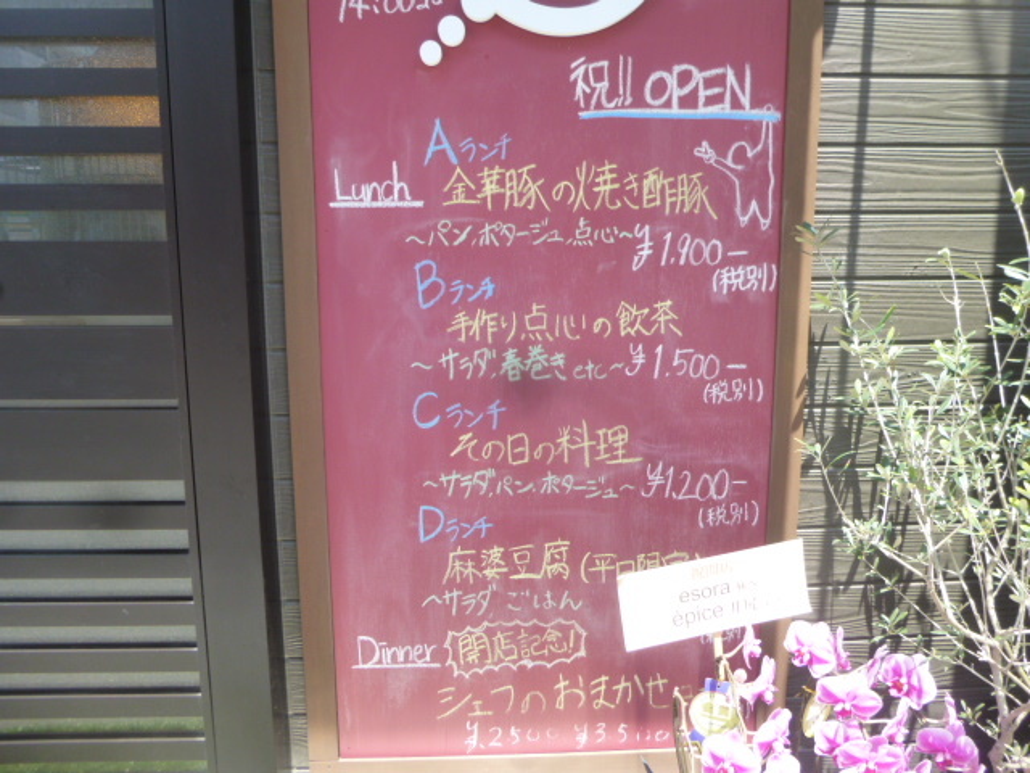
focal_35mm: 25
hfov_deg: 69.4
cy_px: 386
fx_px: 744
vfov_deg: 54.9
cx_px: 515
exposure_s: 1/200
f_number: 3.1
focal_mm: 4.5
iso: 160
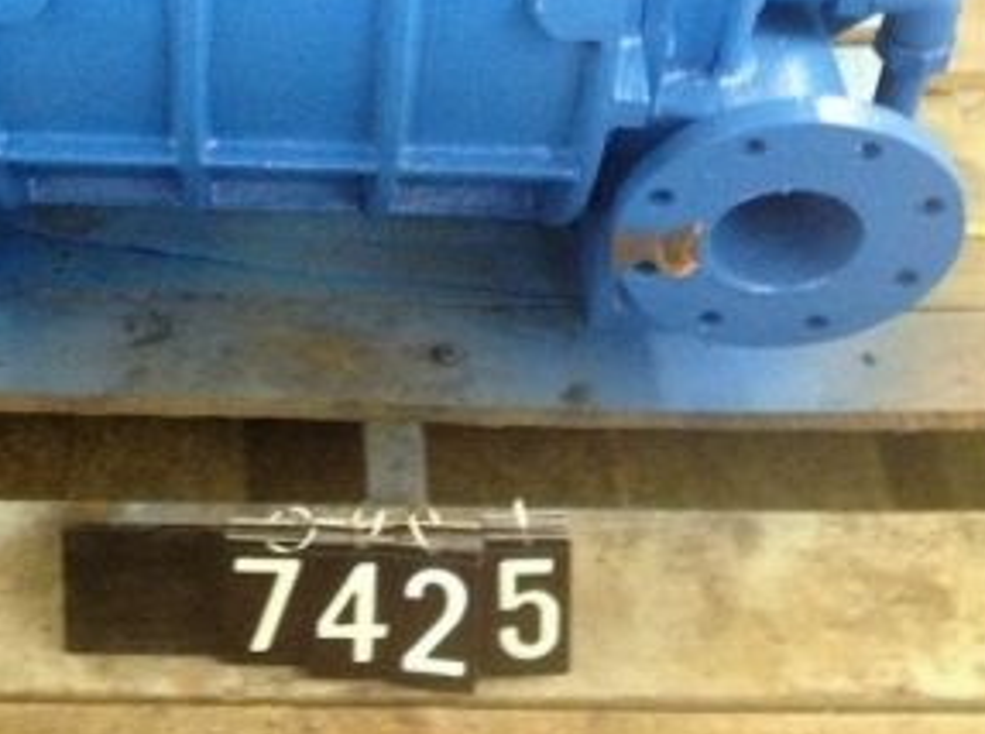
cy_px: -72
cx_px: 216
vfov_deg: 18.1
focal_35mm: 78
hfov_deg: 24.7
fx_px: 2215
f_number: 2.4
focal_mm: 4.28
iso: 400
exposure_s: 1/17
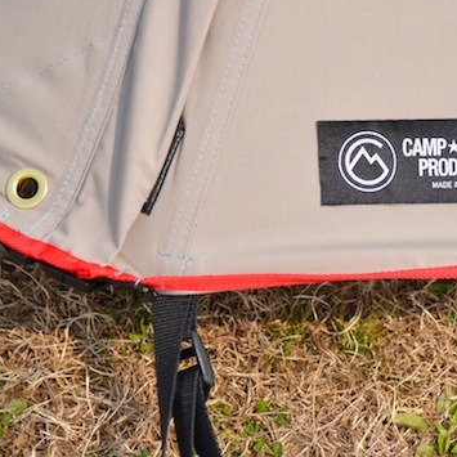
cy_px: 191
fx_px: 3092
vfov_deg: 8.5
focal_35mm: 207
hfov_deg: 8.4
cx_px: 434
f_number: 4
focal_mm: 120
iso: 400
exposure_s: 1/3200
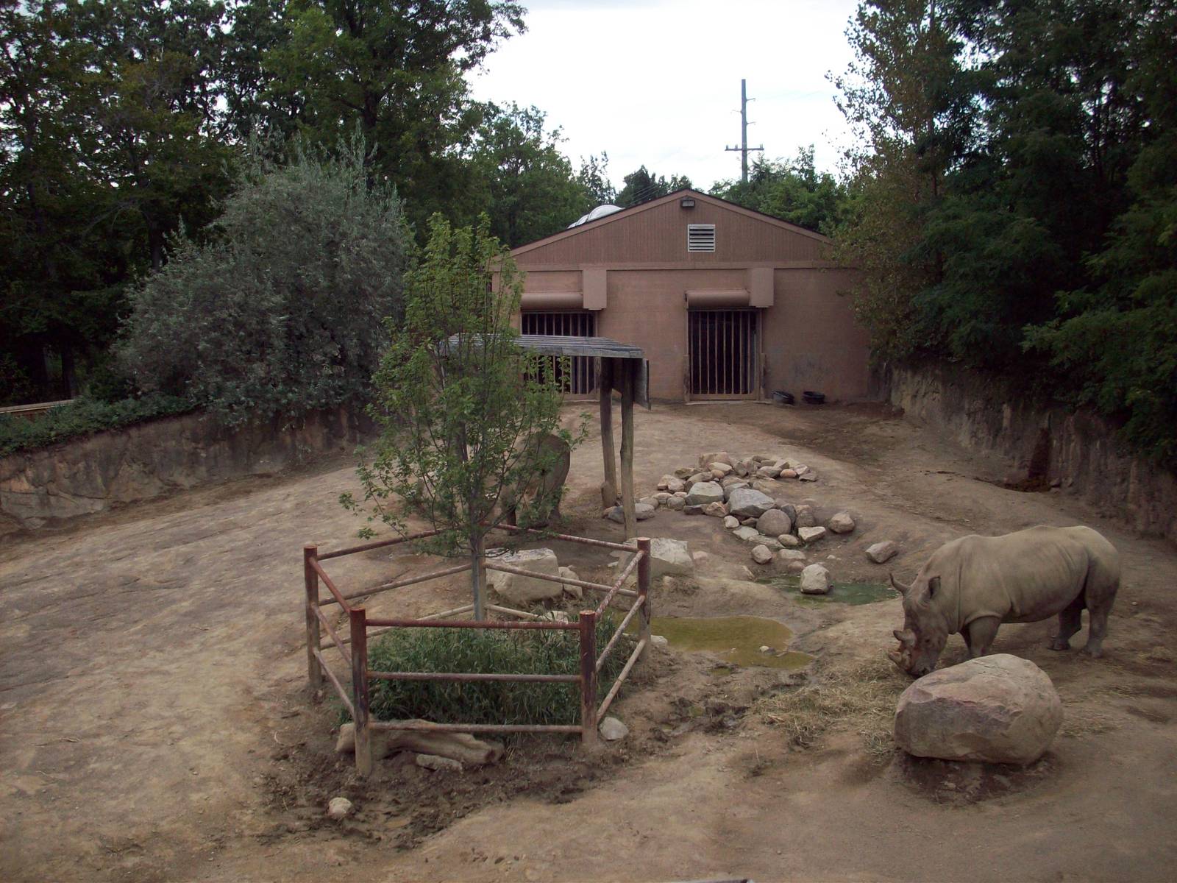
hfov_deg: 50.1
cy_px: 442
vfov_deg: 38.7
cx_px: 588
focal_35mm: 37
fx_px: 1258
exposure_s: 1/198
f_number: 5.6
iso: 80
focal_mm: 6.2
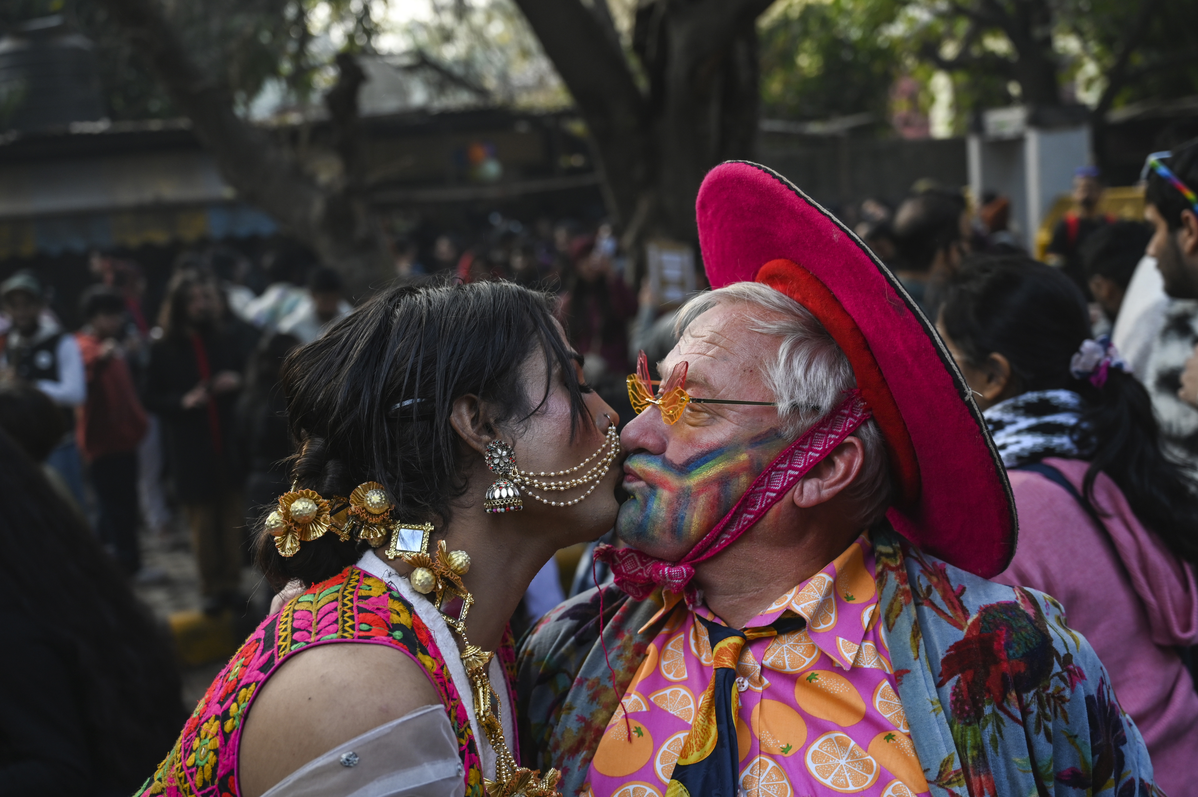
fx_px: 1496
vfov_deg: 29.8
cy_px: 398
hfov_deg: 43.6
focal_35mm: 45
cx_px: 599
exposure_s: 1/250
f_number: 4
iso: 400
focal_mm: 45
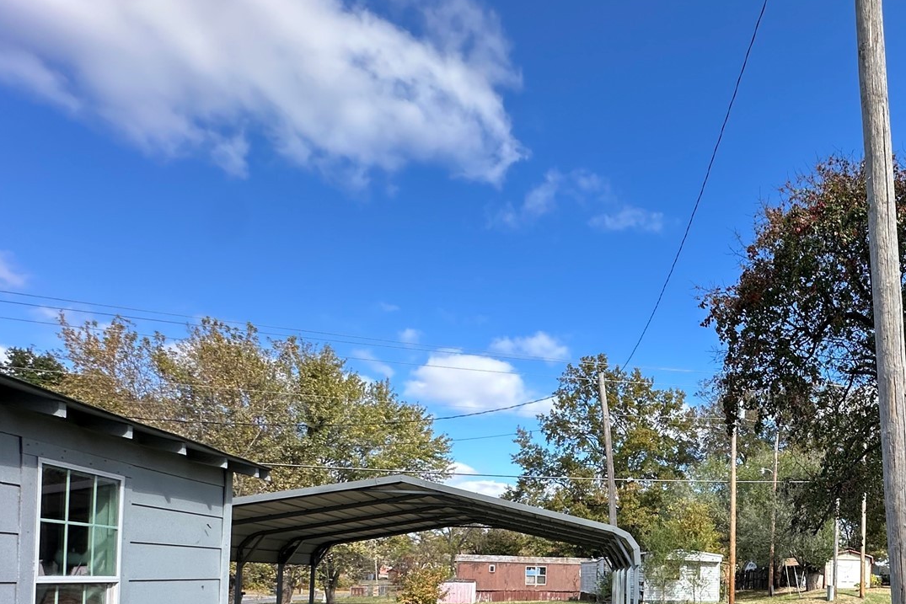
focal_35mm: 26
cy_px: 559
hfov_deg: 61.0
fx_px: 654
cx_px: 779
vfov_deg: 44.5
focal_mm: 2.22
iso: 40
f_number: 2.2
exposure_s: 1/690
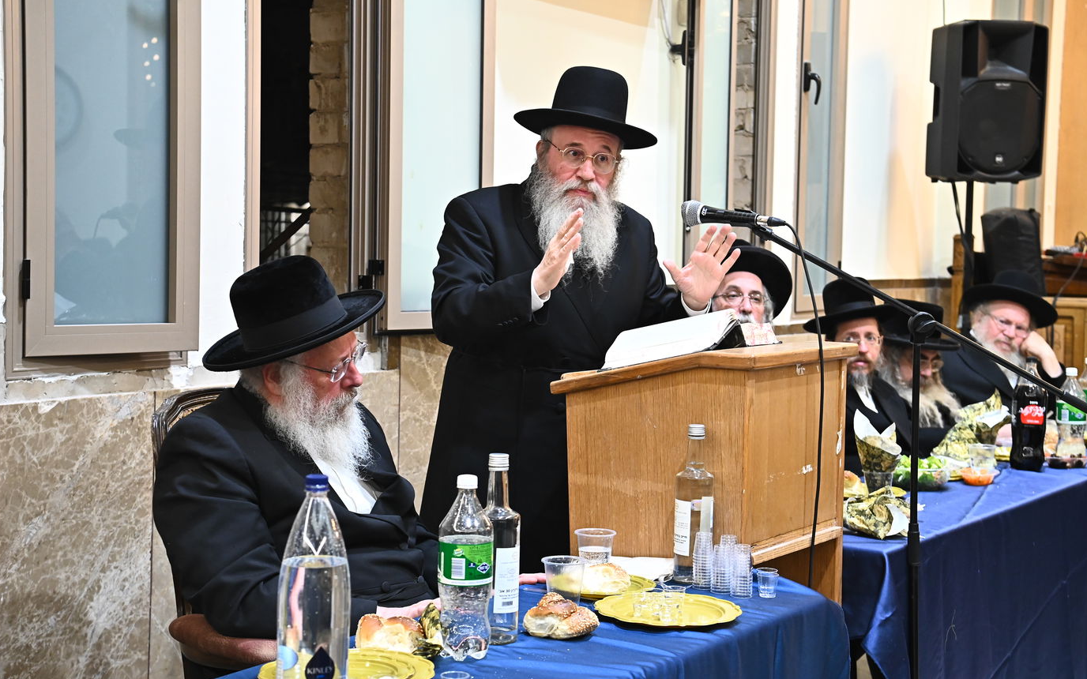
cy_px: 316
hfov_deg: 35.7
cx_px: 549
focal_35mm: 57
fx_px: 1689
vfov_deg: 22.7
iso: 2500
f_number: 5
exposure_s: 1/160
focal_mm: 55
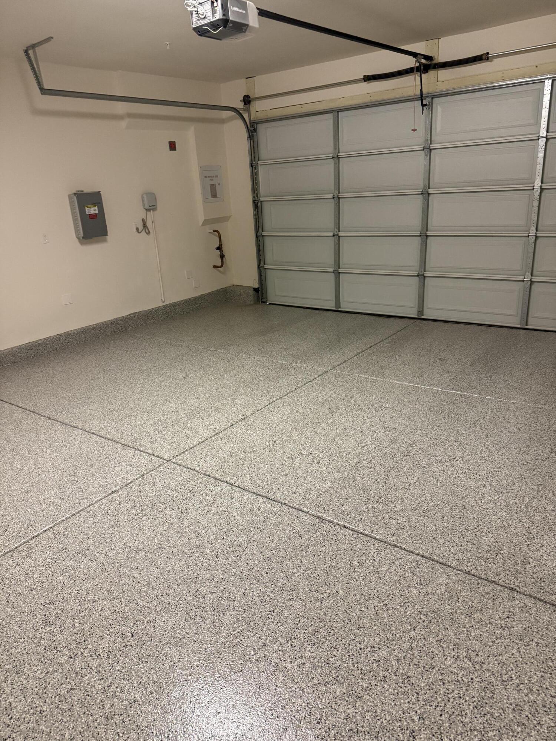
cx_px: 278
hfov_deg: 56.8
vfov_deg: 71.6
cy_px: 370
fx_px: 514
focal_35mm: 24
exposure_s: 1/60
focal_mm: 6.76
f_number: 1.78
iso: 500
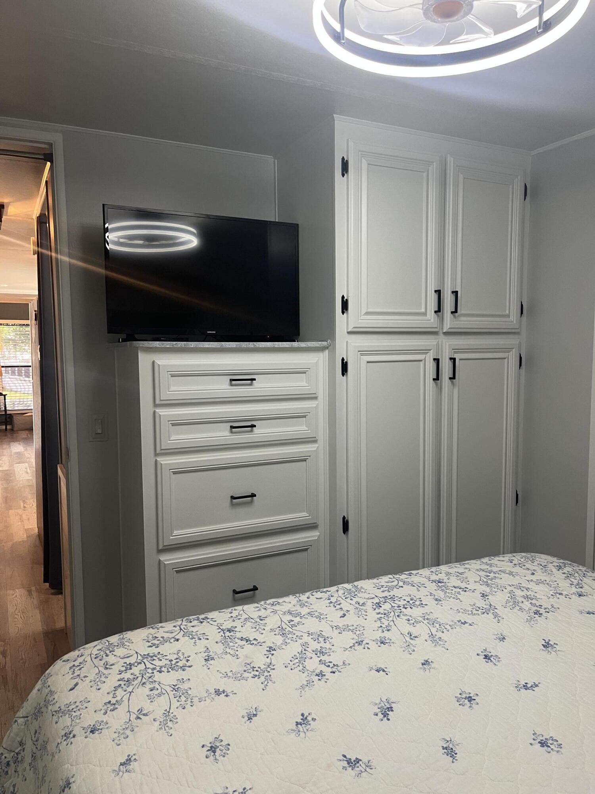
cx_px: 298
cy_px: 397
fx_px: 596
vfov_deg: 67.3
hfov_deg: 53.1
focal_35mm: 26
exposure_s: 1/60
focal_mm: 5.1
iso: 125
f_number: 1.6
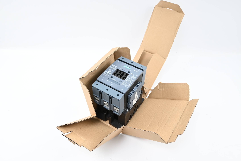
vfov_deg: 42.6
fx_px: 206
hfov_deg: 60.7
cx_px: 120
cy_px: 80
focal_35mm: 31
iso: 140
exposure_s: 1/30
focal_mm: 20.5
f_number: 3.8
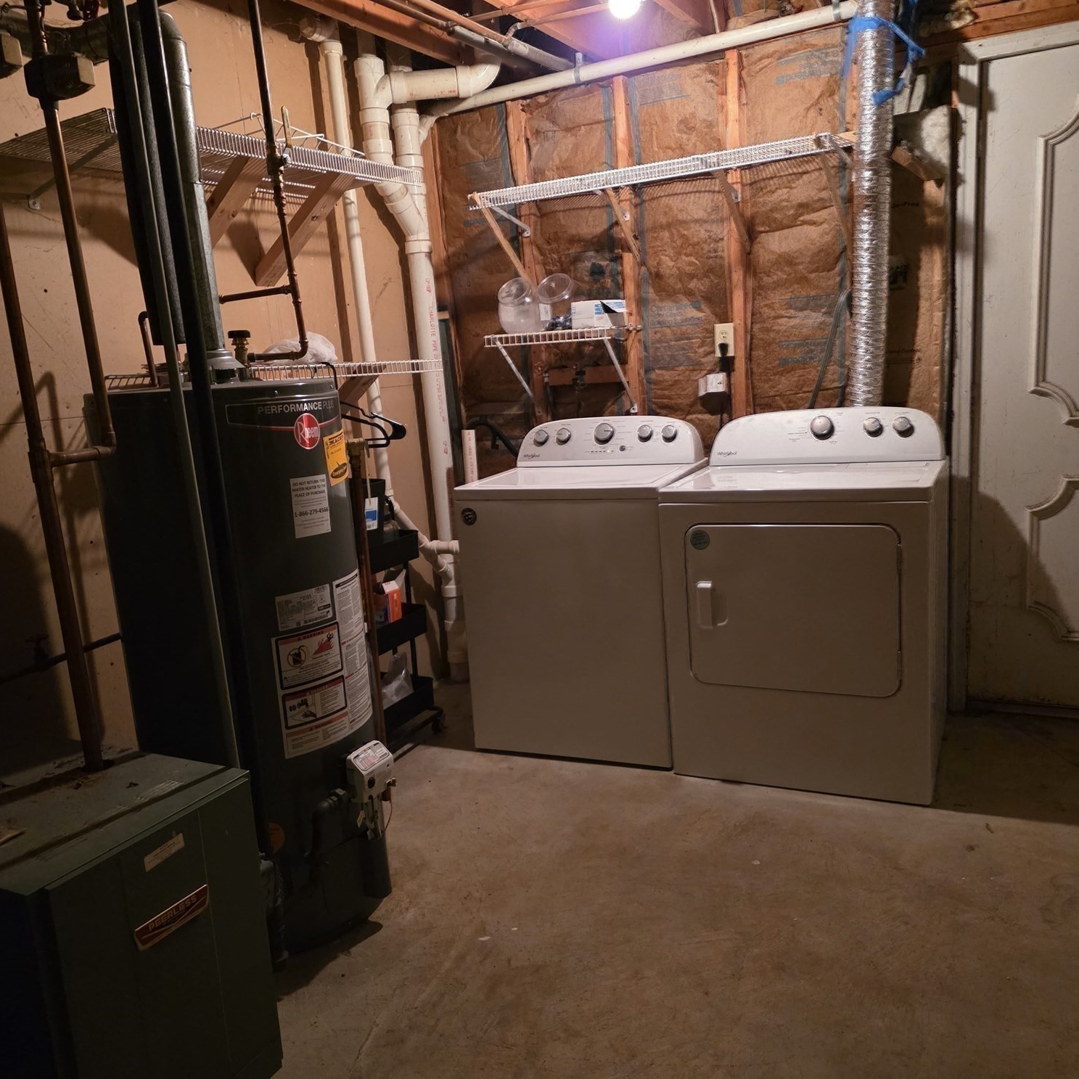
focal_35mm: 28
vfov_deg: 57.3
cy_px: 546
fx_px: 987
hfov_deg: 57.3
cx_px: 536
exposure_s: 1/60
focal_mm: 6.25
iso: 2000
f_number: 1.7
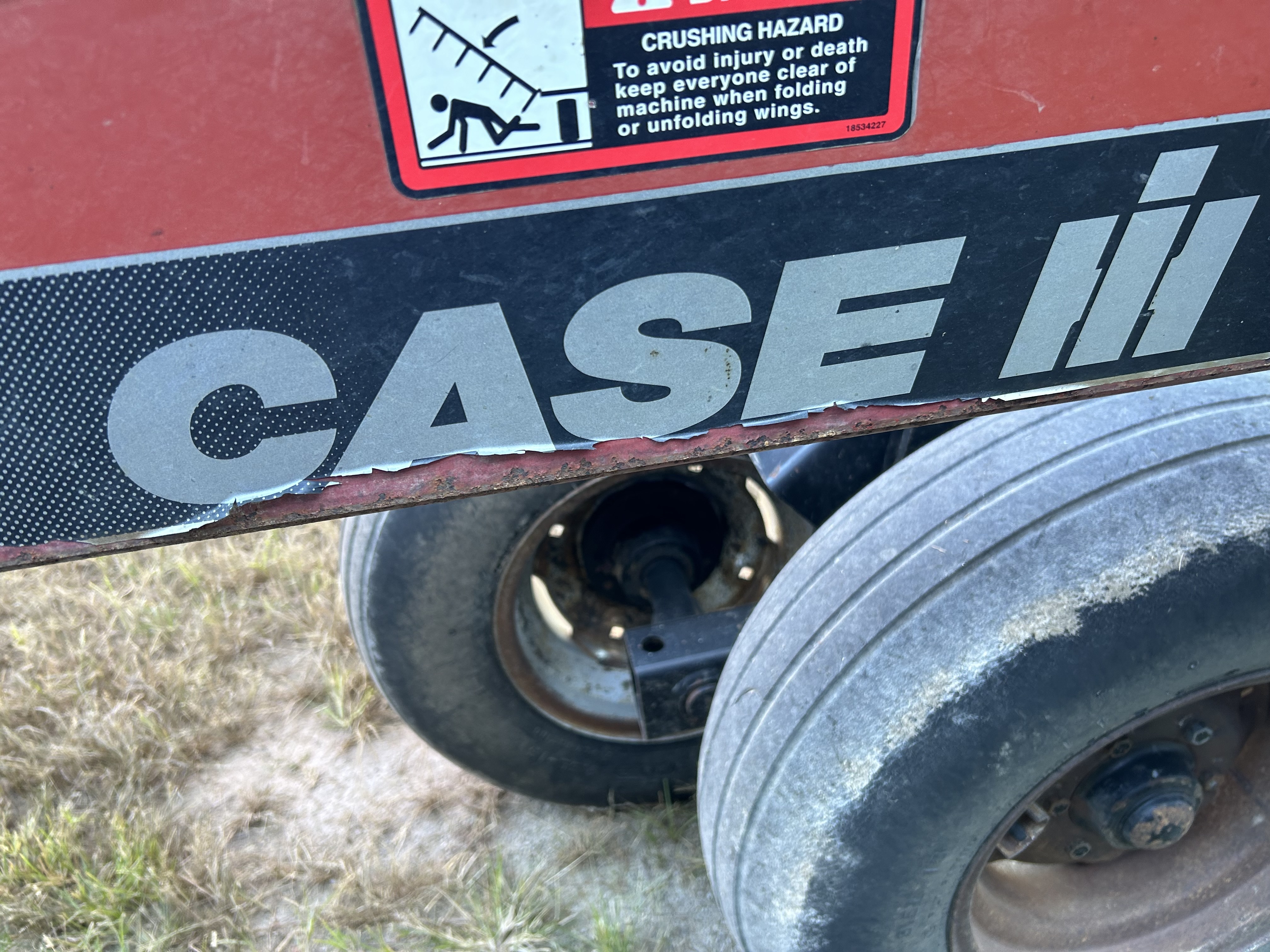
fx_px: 954
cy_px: 476
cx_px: 635
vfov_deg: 53.1
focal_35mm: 26
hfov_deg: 67.3
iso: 100
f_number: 1.5
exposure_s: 1/121
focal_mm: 5.7
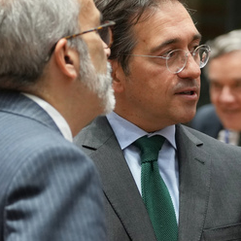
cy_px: 179
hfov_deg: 5.9
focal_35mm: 295
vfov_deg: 5.9
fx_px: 2324
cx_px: 120
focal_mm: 84
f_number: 2.8
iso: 1600
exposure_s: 1/320
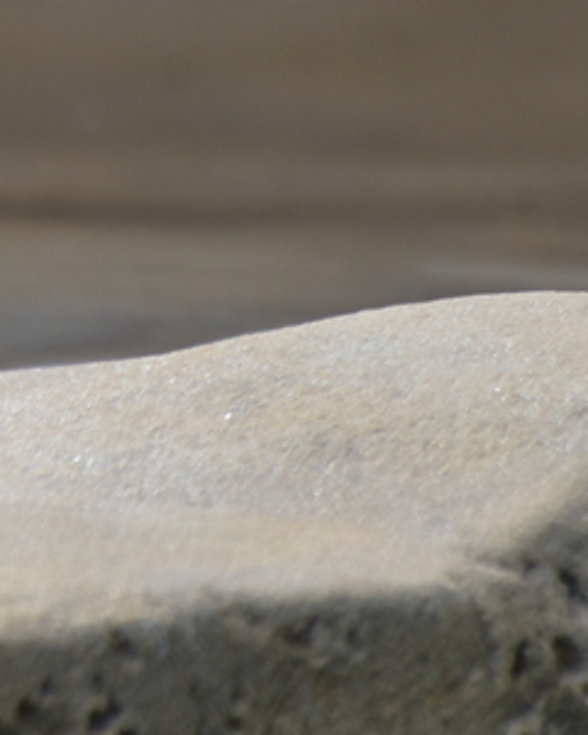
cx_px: -956
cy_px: -249
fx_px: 26025
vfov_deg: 1.6
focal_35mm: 1197
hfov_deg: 1.3
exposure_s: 1/640
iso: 280
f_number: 5.6
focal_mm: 300
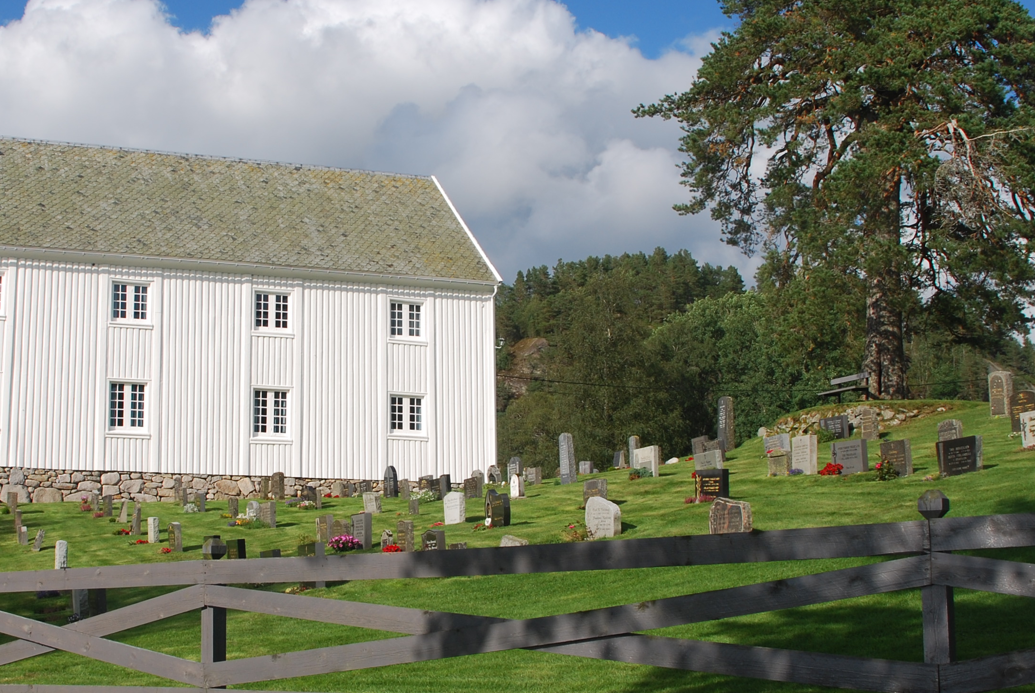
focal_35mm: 48
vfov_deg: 28.1
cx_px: 377
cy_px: 375
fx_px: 1382
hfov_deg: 40.7
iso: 100
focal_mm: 18
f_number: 9
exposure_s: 1/320
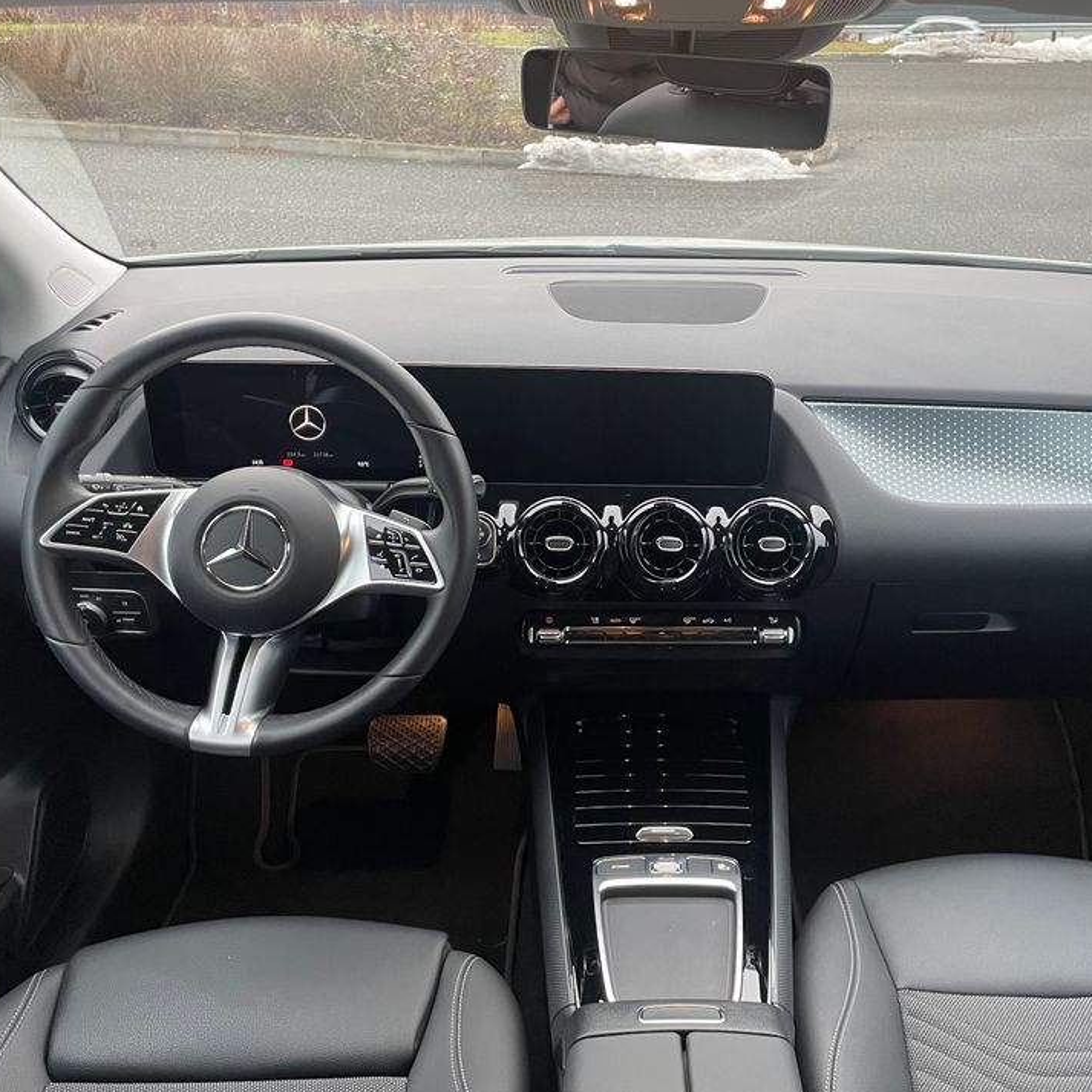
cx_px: 645
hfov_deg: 49.5
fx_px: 1178
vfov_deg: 49.7
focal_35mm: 33
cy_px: 515
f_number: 1.6
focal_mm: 4.2
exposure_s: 1/61
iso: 125
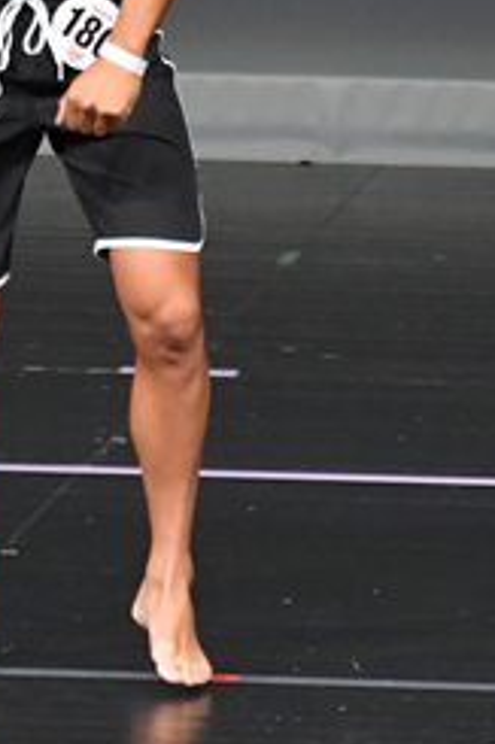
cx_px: 214
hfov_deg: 1.3
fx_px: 22532
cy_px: 55
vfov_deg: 1.9
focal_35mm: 1091
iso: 4000
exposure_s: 1/400
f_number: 5.6
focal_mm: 230
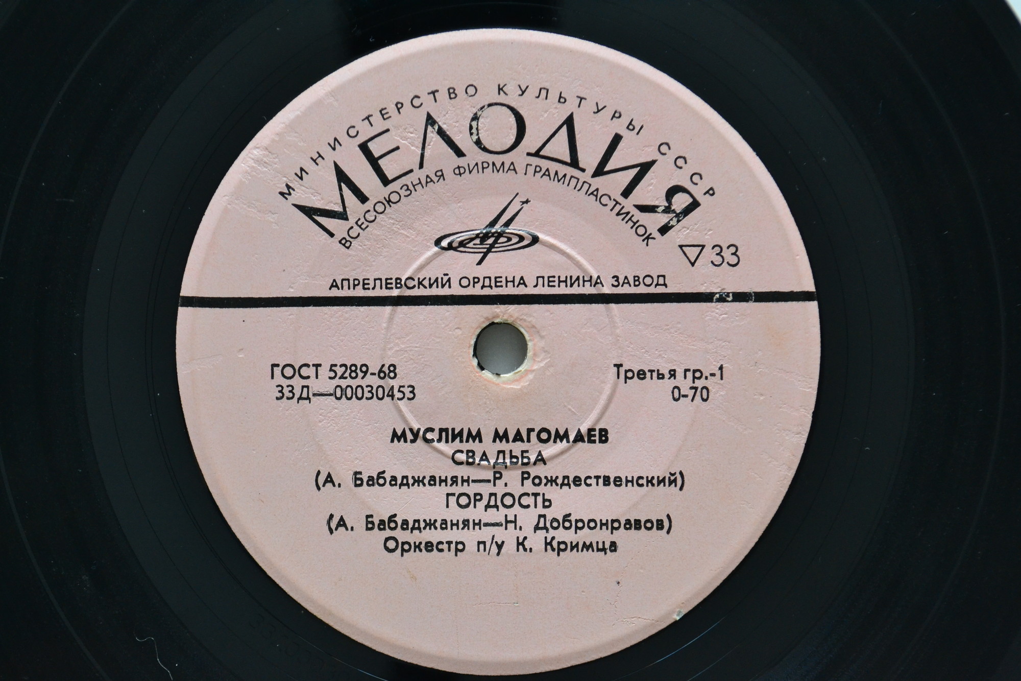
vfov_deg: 19.7
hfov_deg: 29.2
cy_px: 340
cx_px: 510
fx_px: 1957
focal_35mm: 69
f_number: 7.1
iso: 1600
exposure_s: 1/160
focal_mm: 46
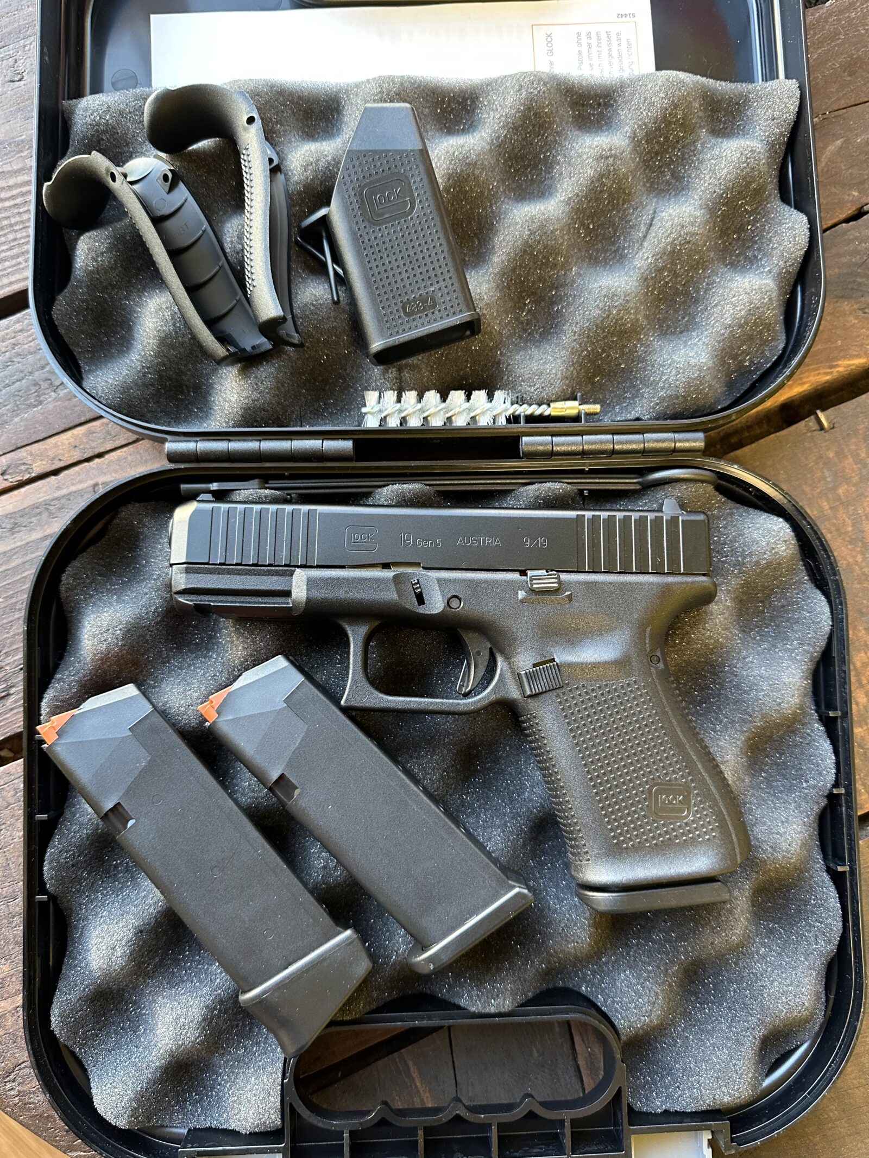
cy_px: 579
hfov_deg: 56.8
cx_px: 434
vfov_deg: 71.6
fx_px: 803
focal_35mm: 24
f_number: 1.78
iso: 400
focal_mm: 6.86
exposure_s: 1/60
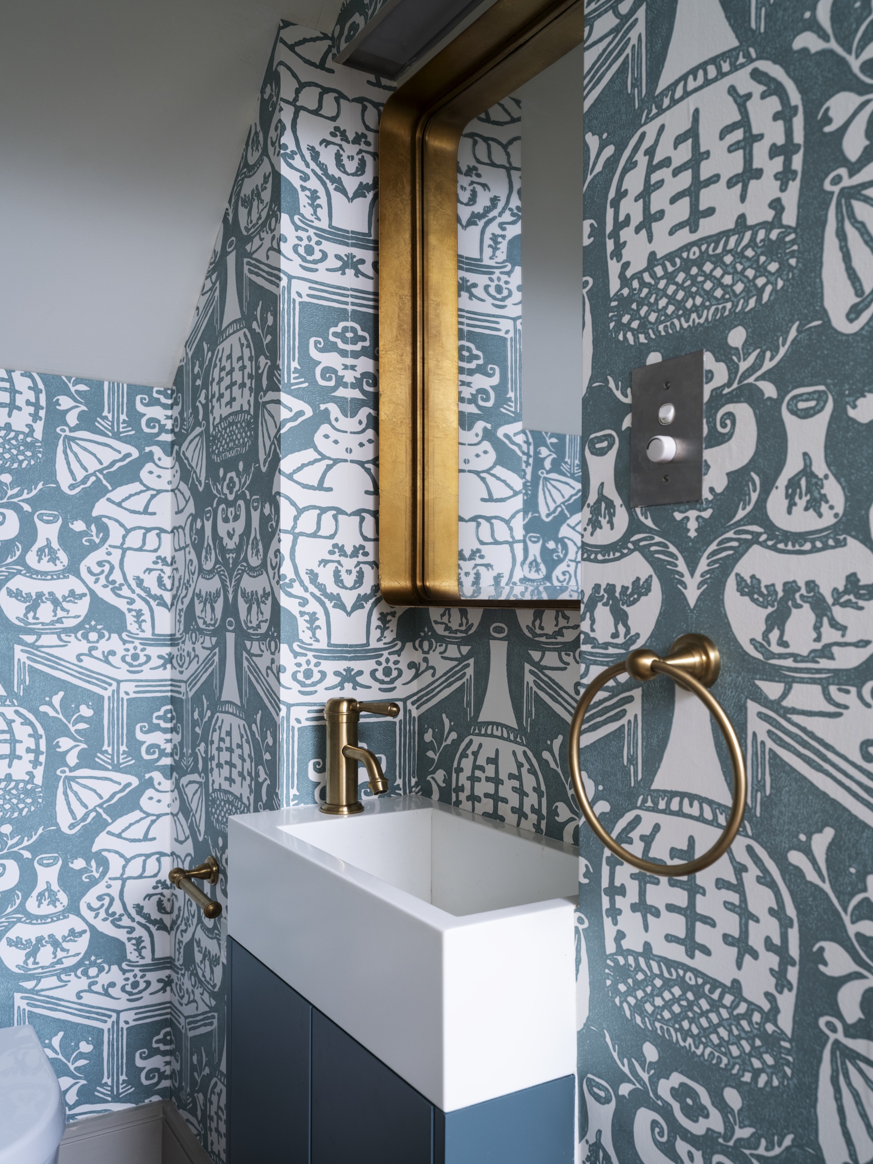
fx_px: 908
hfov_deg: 51.4
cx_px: 436
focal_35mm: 27
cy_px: 582
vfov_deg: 65.3
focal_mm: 34.4
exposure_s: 1/2
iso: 640
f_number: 9
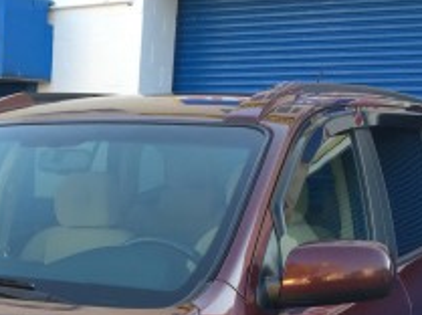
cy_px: 418
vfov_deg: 15.7
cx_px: -52
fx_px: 1083
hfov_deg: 20.9
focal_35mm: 89
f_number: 2.2
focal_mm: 4.15
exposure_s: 1/120
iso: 40
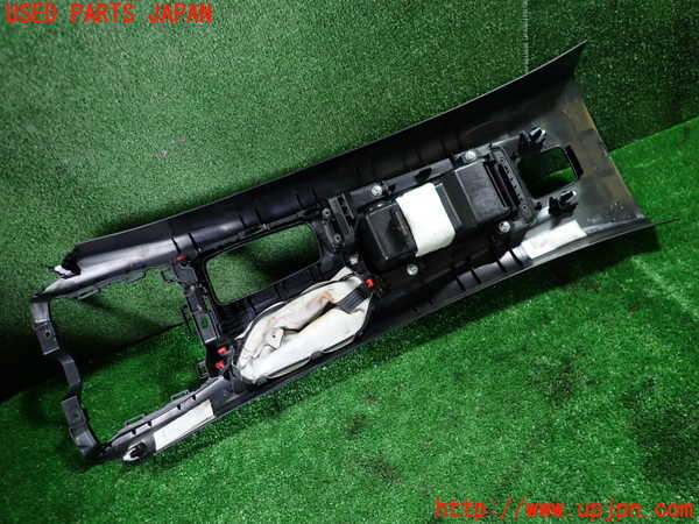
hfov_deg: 69.4
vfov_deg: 54.9
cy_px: 262
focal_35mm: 25
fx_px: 505
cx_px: 350
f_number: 2
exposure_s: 1/30
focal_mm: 4.5
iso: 200
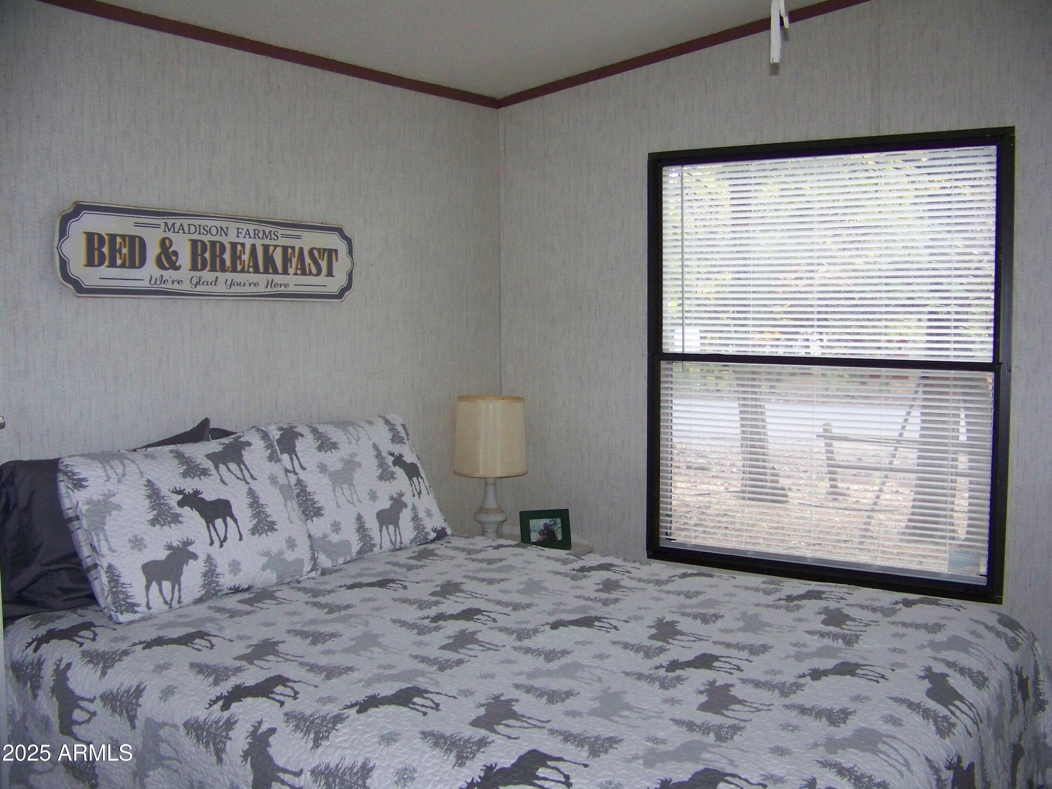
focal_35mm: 36
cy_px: 394
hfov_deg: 51.4
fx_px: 1094
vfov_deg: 39.7
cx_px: 526
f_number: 2.8
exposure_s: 1/30
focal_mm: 5.85
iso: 200
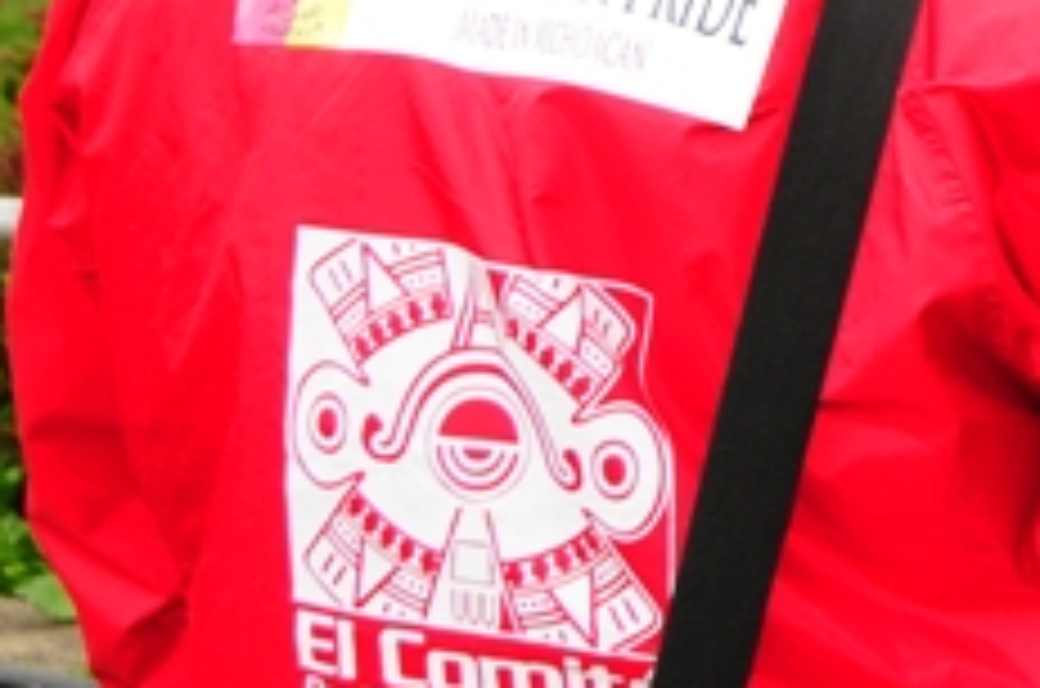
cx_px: 1679
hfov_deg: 14.0
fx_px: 3892
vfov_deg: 9.9
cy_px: -187
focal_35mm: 135
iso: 250
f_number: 5
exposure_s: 1/250
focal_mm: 26
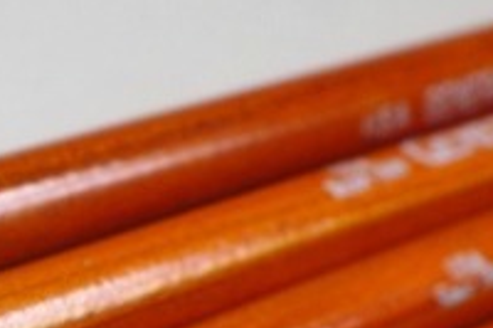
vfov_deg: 7.3
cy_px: 501
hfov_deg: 11.1
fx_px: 2531
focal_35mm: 185
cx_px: 173
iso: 80
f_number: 2.8
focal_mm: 7.3
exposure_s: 1/125
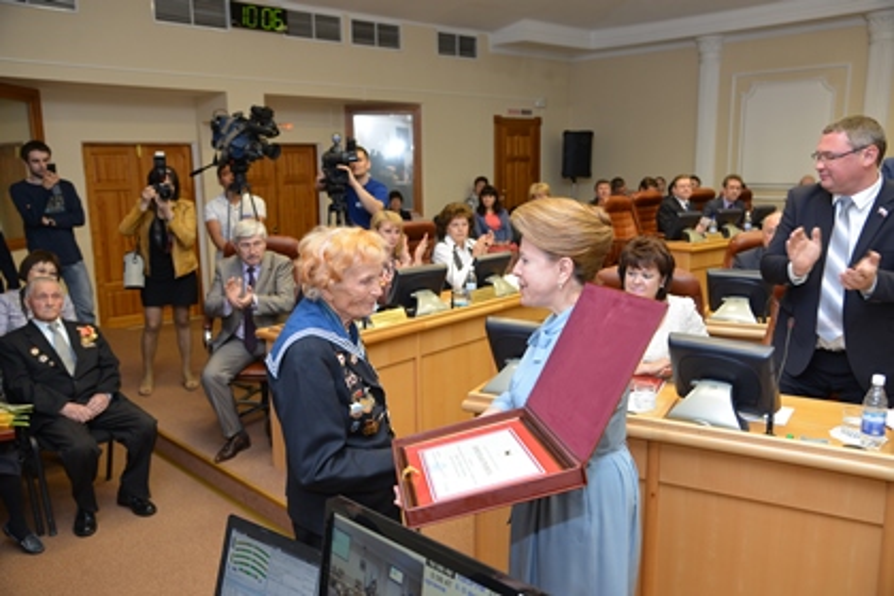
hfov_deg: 61.9
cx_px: 447
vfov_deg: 43.6
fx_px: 745
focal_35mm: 30
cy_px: 298
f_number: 4
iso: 560
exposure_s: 1/60
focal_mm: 30
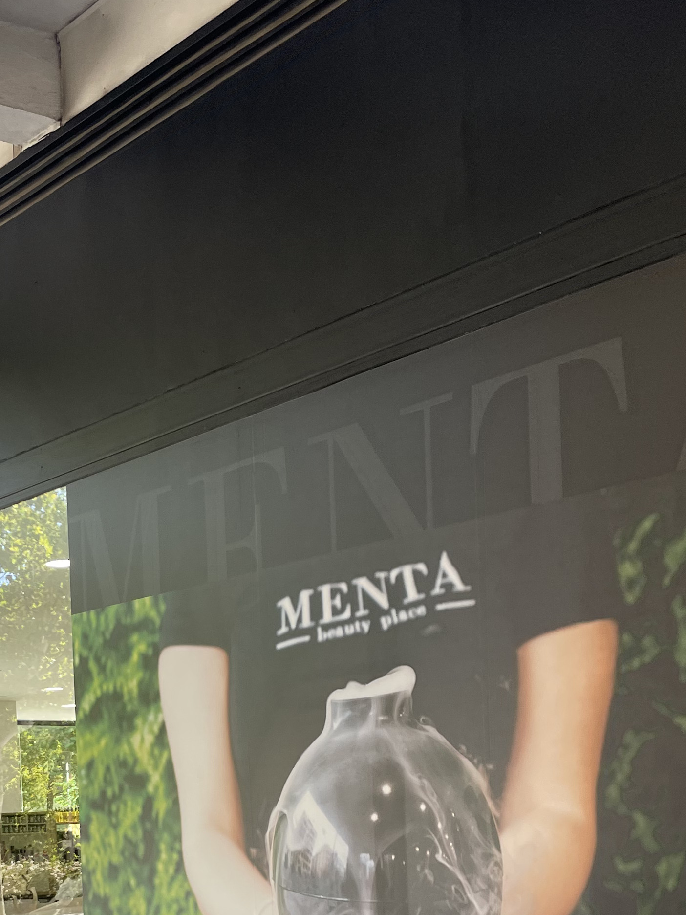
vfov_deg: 32.7
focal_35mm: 56
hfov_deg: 25.4
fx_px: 1480
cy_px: 816
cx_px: 90
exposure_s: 1/195
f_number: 1.6
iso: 32
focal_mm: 4.2
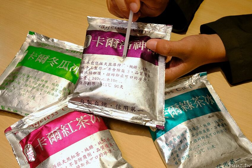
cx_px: 126
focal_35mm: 35
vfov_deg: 37.8
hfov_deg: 54.5
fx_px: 245
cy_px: 84
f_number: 9
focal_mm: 23.3
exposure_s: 1/160
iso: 2000
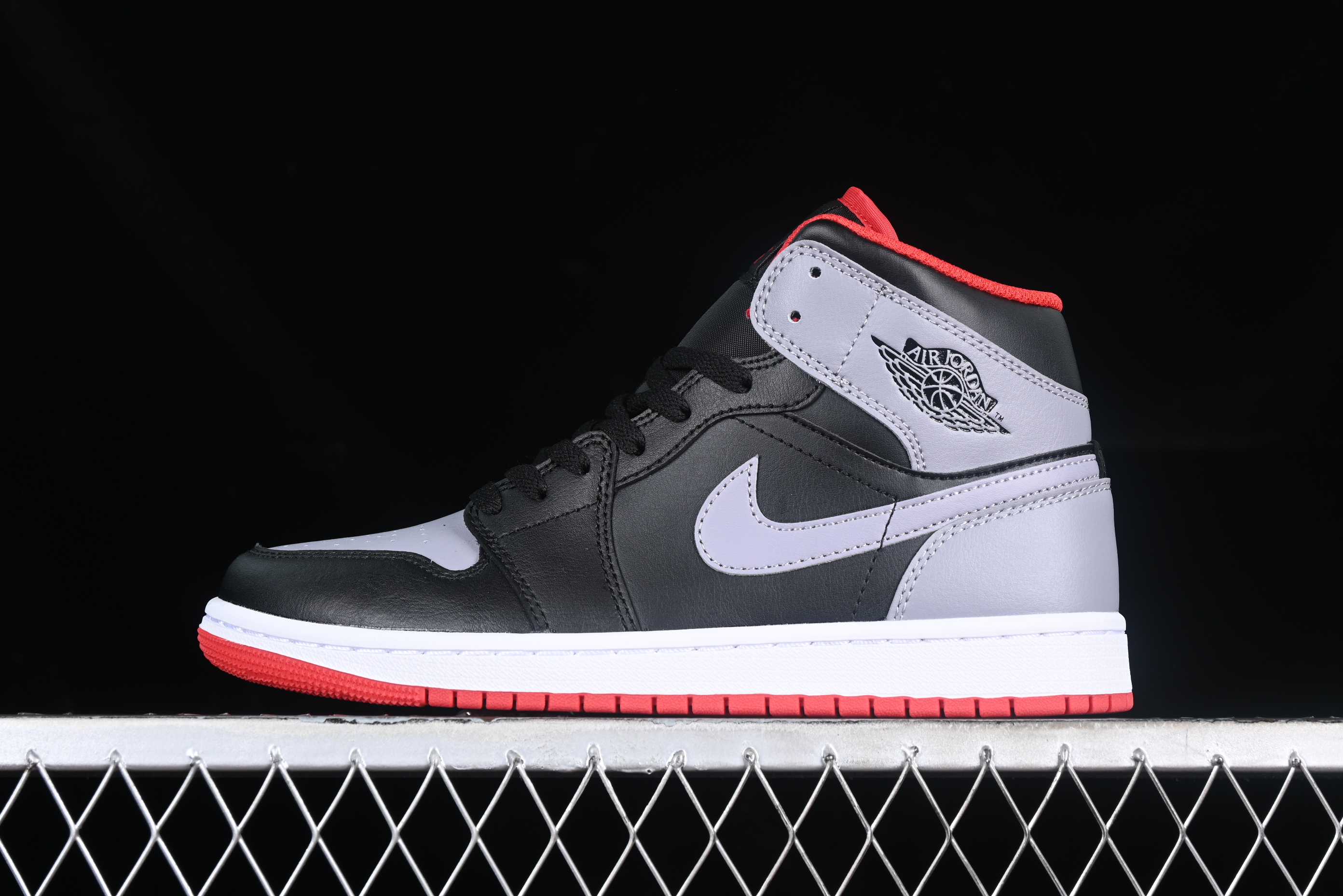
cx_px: 672
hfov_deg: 27.0
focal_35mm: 75
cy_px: 448
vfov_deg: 18.2
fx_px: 2798
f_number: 6.3
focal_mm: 50
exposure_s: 1/60
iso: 160
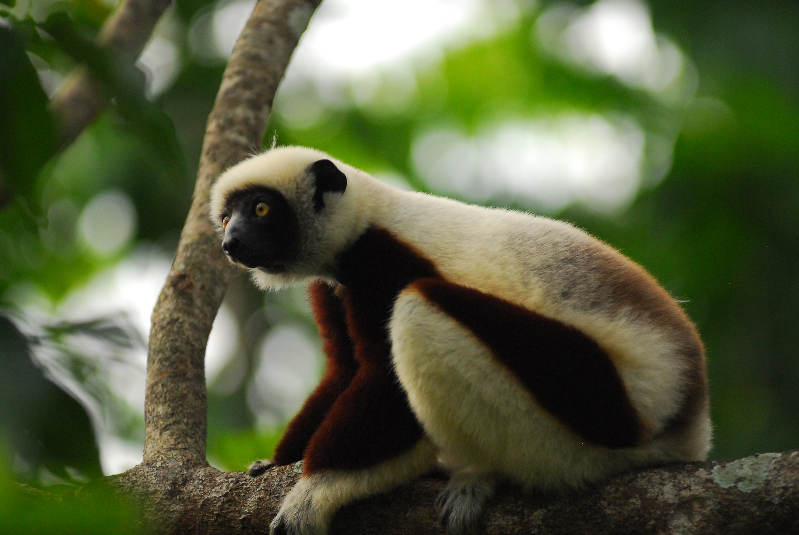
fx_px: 6821
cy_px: 267
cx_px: 397
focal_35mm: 307
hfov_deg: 6.7
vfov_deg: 4.5
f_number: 2.8
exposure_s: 1/2500
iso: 800
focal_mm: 200
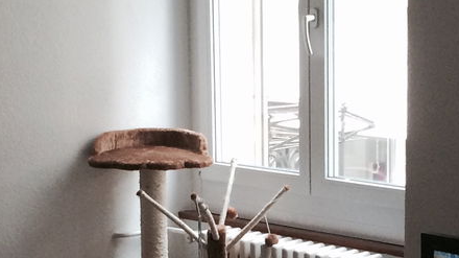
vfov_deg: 10.4
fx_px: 1399
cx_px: 345
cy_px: 250
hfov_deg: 18.5
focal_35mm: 115
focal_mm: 4.15
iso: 64
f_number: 2.2
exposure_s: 1/30
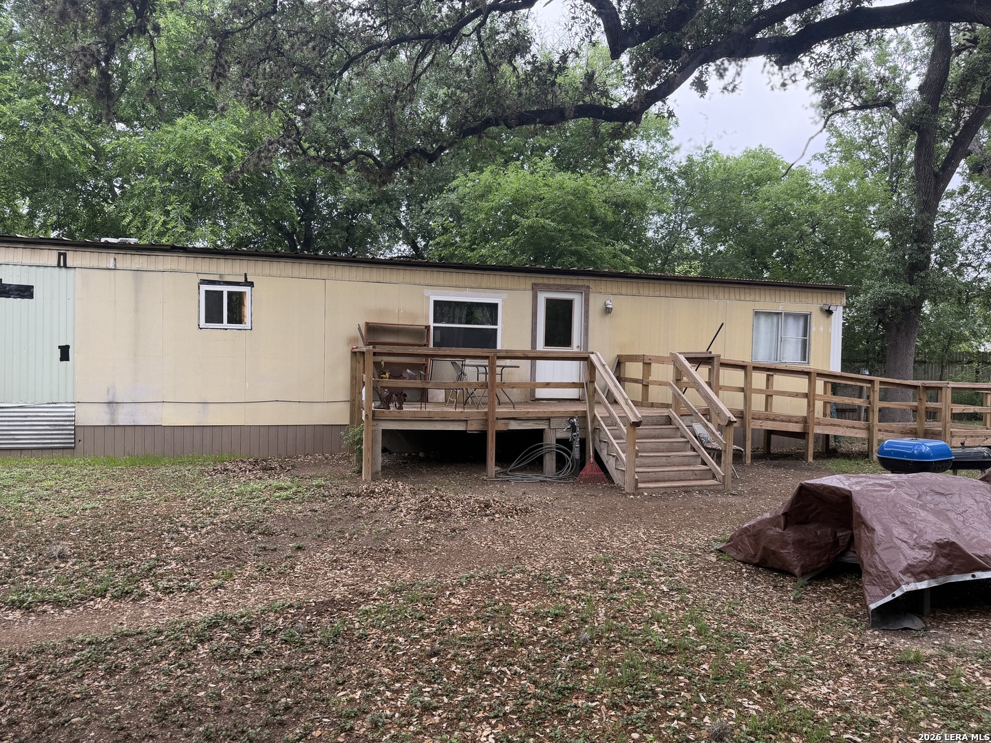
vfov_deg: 56.8
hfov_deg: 71.6
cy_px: 372
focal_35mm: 24
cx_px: 496
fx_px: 687
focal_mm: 6.76
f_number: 1.78
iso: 80
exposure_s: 1/237
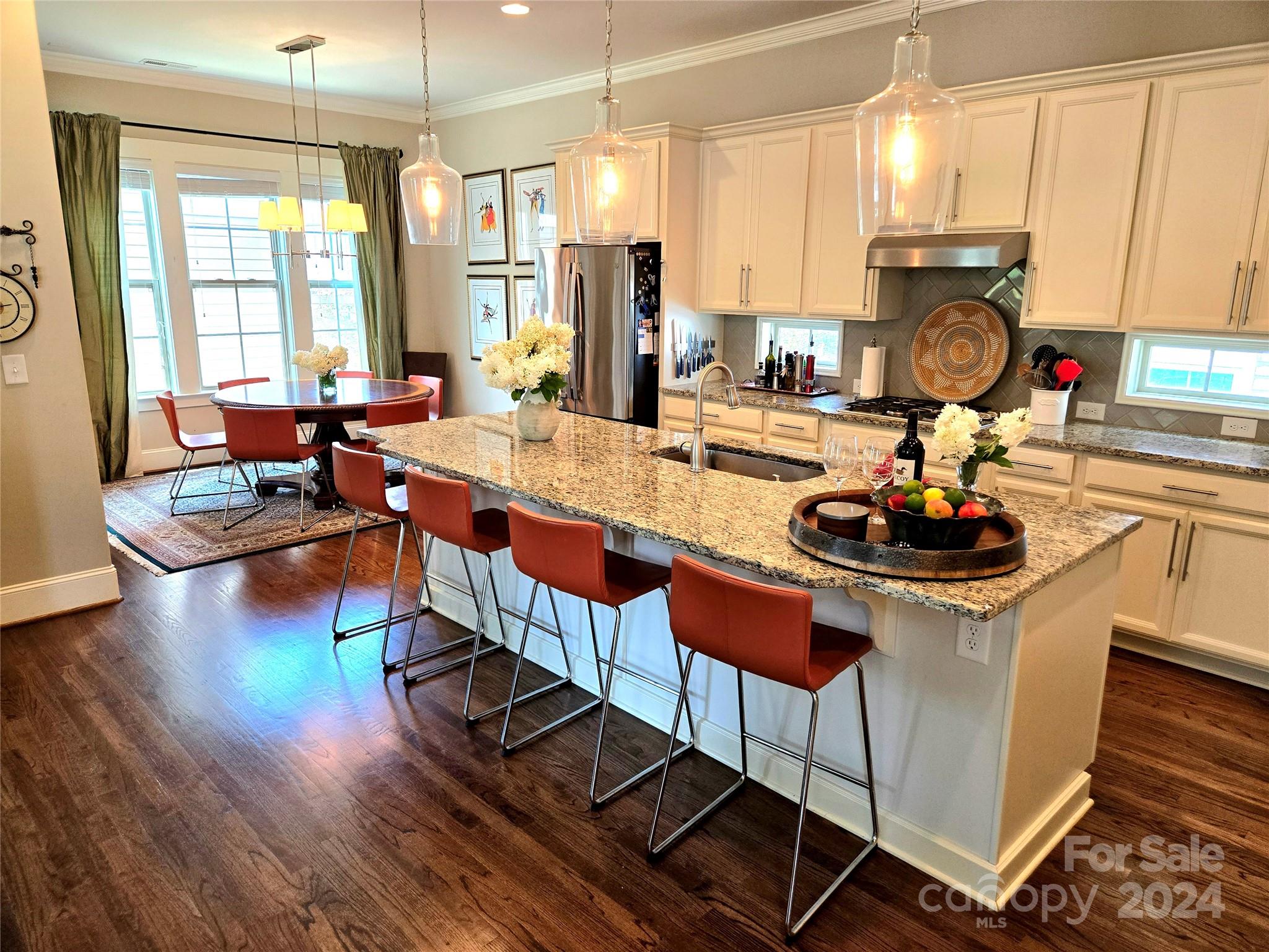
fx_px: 843
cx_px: 634
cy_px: 476
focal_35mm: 23
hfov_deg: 73.9
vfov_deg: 58.9
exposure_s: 1/120
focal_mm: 5.4
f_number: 1.8
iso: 125
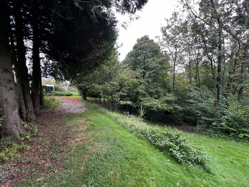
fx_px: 94
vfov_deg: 89.9
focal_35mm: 13
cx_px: 124
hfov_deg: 106.2
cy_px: 94
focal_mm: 1.57
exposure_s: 1/99
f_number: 1.8
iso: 160
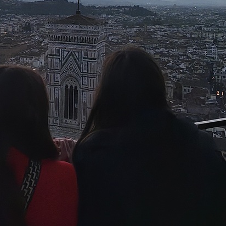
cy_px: 1
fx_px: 355
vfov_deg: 32.6
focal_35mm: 48
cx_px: 38
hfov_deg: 34.1
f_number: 1.78
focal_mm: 6.76
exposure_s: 1/2169
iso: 320
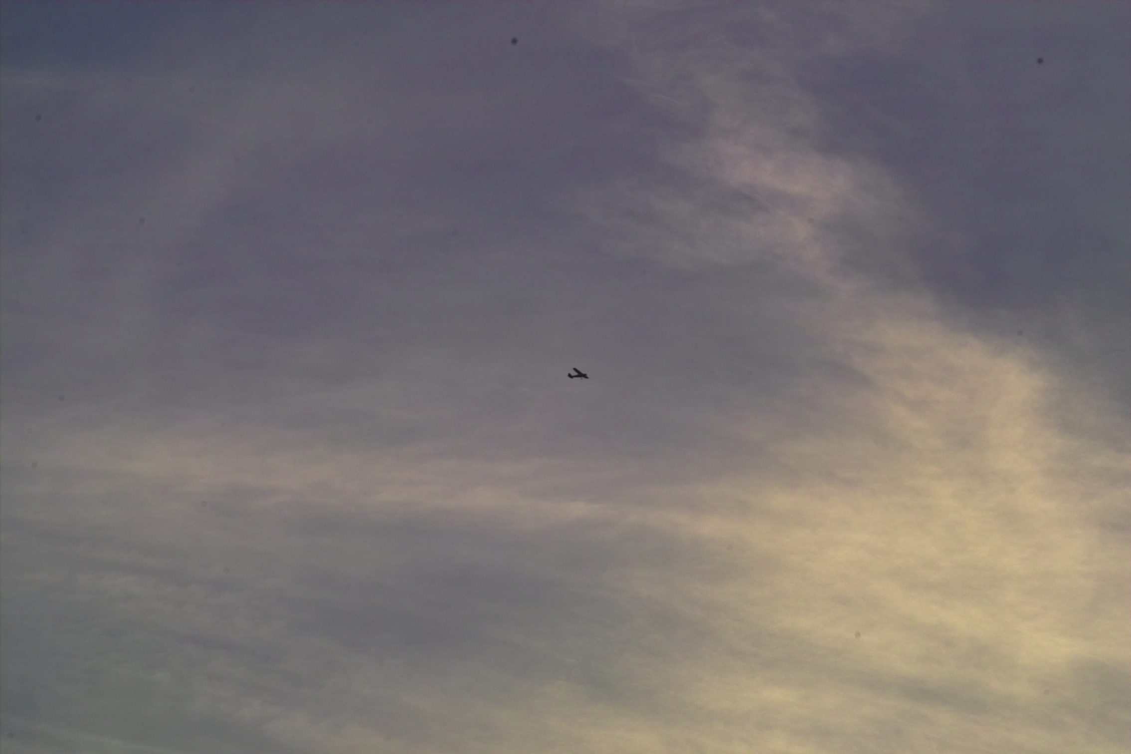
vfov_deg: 7.7
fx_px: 5623
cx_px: 566
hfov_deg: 11.5
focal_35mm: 179
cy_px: 377
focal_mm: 105
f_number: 8
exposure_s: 1/750
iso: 100
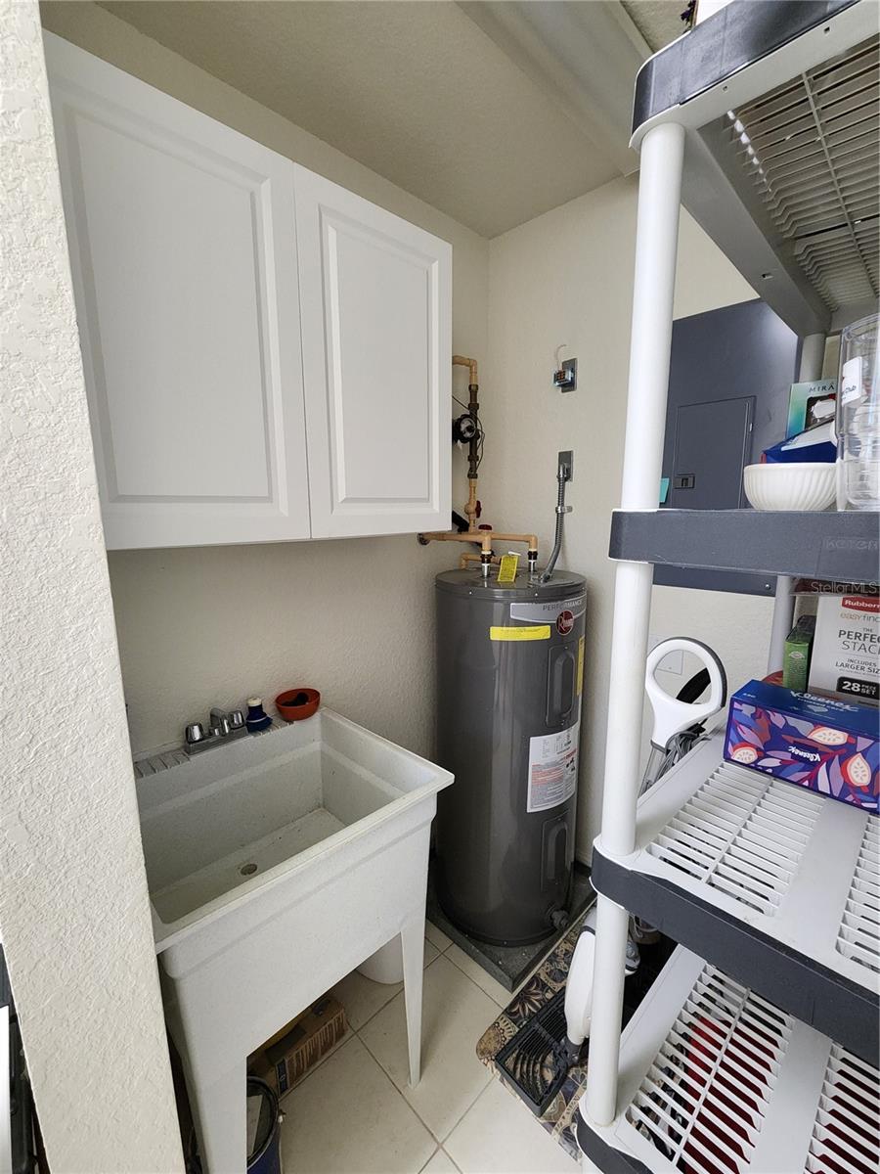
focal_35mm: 13
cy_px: 587
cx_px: 440
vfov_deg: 106.2
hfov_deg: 89.9
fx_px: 441
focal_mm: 2.2
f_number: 2.2
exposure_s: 1/30
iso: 500
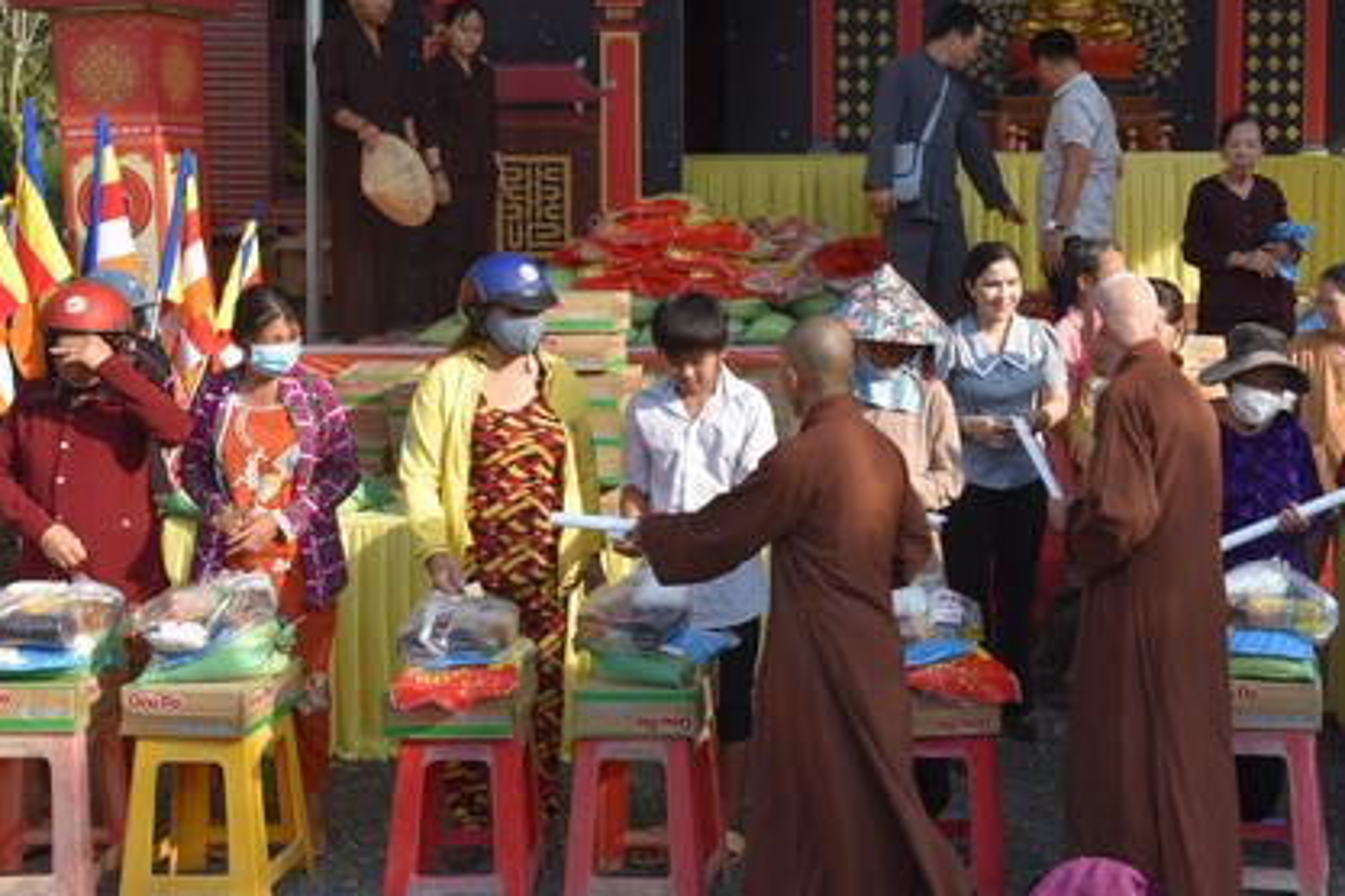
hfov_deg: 36.7
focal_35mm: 53
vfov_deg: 25.3
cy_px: 280
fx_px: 1980
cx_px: 993
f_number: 8
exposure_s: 1/250
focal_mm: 34
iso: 280
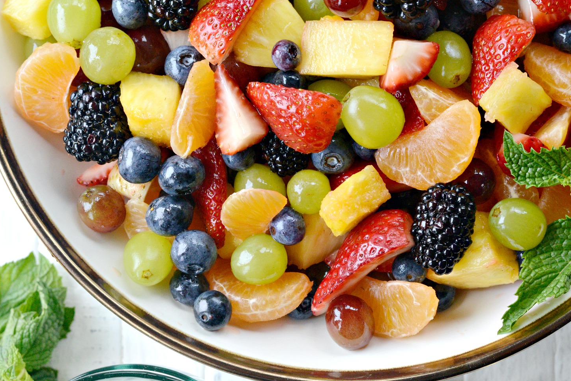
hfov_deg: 26.9
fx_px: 1190
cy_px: 193
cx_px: 349
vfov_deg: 18.2
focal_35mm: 75
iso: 2000
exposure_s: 1/640
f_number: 6.3
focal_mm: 50
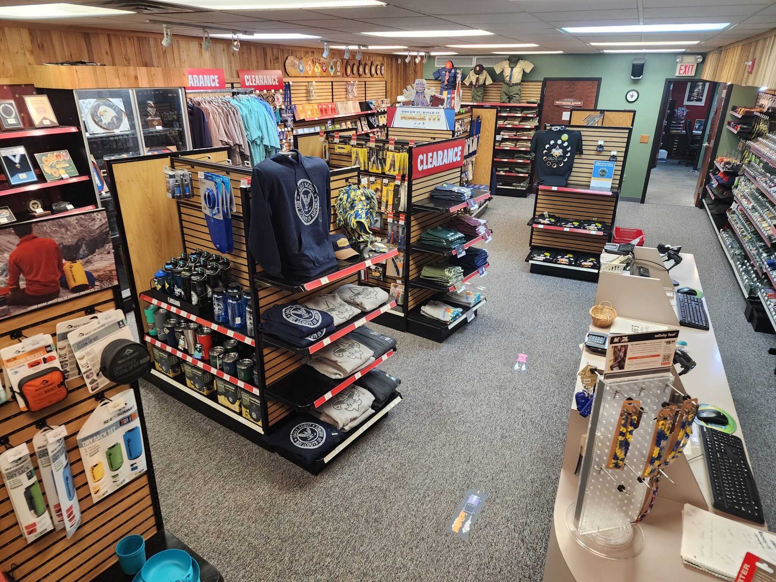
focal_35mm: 23
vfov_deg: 58.9
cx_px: 388
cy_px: 291
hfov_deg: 73.9
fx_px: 516
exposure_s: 1/120
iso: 320
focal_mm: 6.4
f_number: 1.8
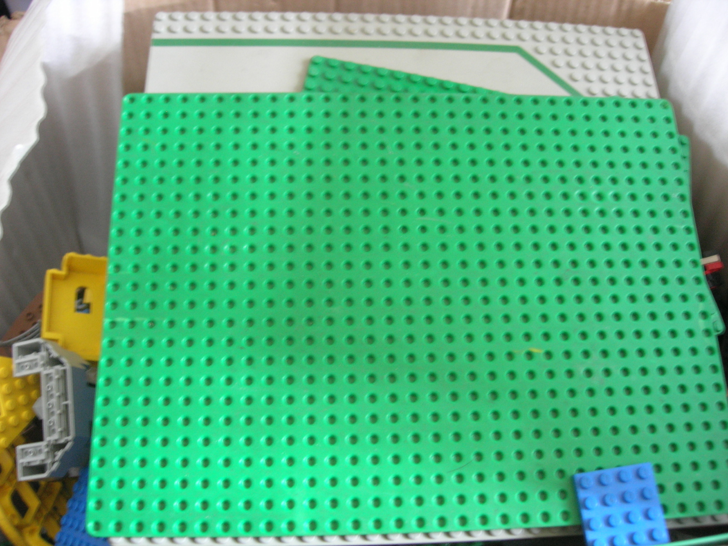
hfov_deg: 49.0
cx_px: 364
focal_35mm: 38
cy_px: 273
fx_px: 799
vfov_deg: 37.7
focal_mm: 7.8
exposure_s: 1/3.3
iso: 120
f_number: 2.8
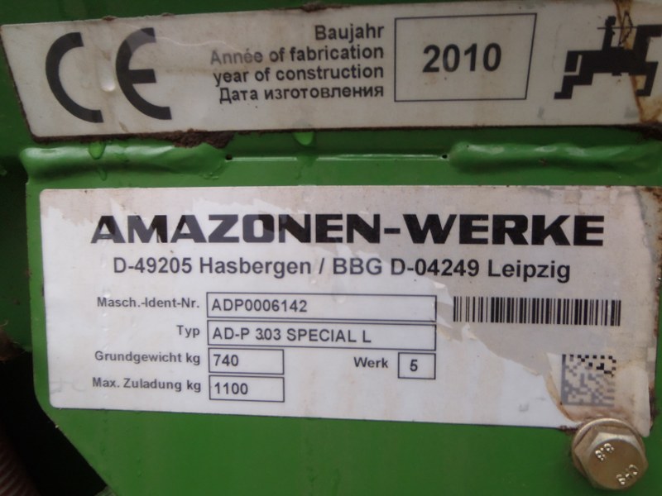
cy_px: 248
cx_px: 331
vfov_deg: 49.7
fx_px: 535
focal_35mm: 28
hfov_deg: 63.4
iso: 100
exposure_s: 1/60
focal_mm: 5
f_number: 3.5
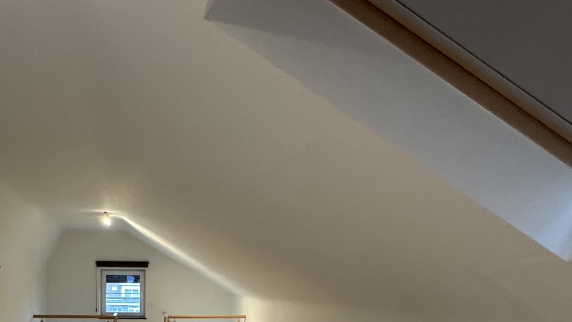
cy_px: 340
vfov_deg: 32.9
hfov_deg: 58.6
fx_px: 485
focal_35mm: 32
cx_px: 161
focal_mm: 2.22
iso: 400
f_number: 2.2
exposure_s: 1/50
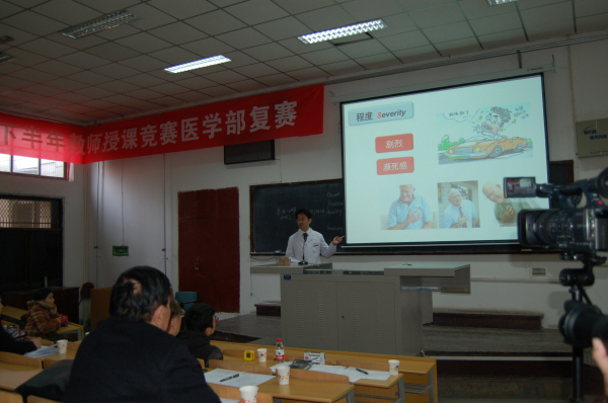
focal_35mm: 30
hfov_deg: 62.0
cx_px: 304
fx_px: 506
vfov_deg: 43.5
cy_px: 202
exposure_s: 1/60
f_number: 3.8
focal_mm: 20
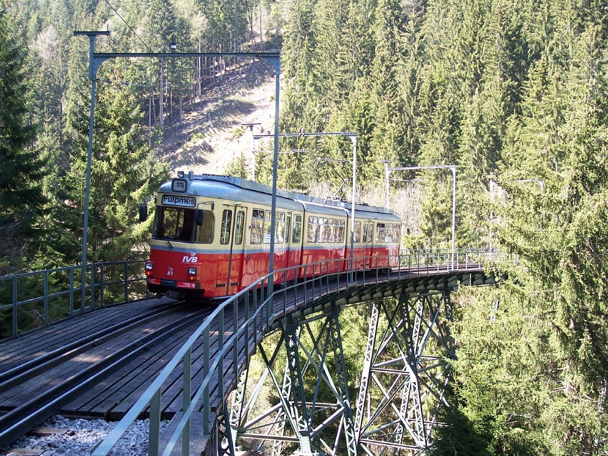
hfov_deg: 41.2
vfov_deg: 31.5
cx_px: 305
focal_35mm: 46
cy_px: 234
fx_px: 808
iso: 100
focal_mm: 8
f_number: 3.4
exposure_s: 1/90
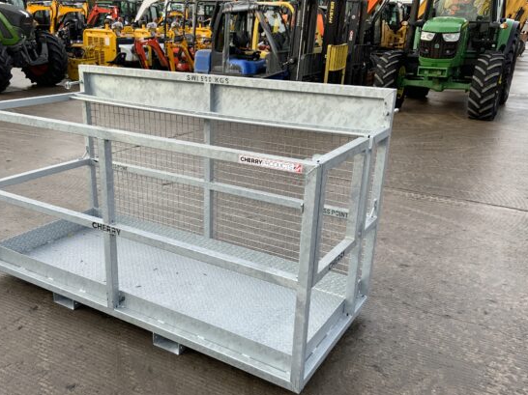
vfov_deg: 41.7
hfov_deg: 53.7
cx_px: 222
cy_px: 215
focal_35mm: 34
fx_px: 518
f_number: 1.8
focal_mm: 3
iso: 16
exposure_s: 1/370
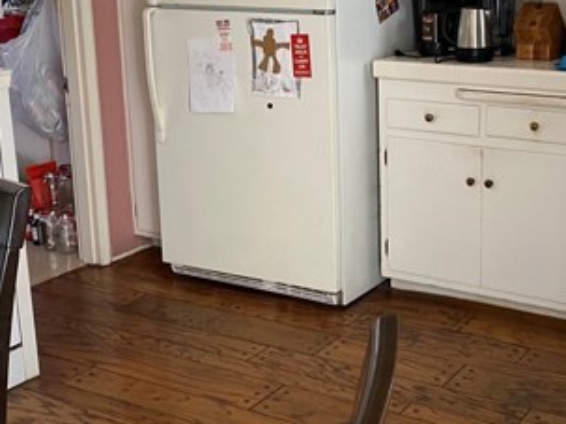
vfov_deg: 26.5
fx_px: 899
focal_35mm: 55
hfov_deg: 34.2
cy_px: 157
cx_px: 432
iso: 160
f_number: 1.8
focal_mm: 4.25
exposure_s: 1/60
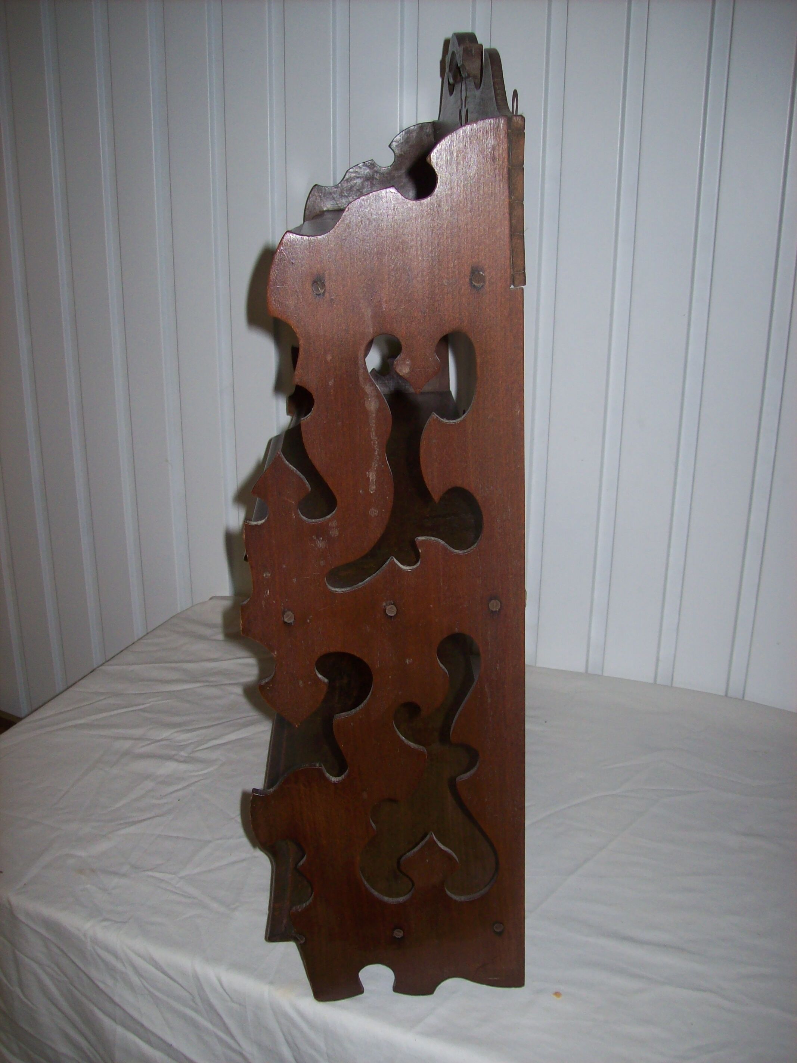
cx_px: 398
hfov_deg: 39.6
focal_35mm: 36
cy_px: 532
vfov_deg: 51.4
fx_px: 1106
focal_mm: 6
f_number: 2.7
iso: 80
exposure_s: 1/64
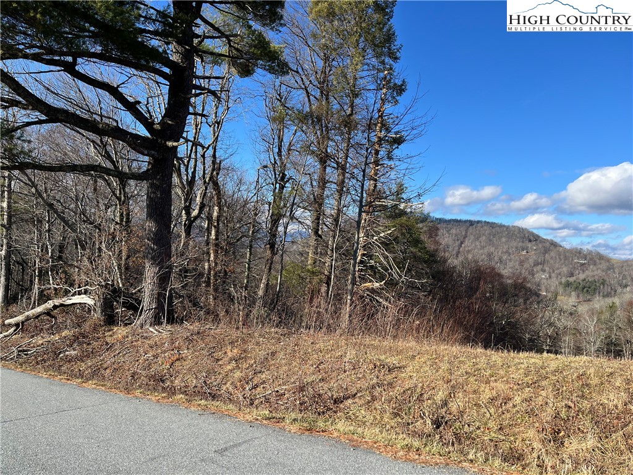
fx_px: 475
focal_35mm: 26
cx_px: 316
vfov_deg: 53.1
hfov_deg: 67.3
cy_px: 238
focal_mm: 5.1
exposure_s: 1/1890
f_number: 1.6
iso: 50
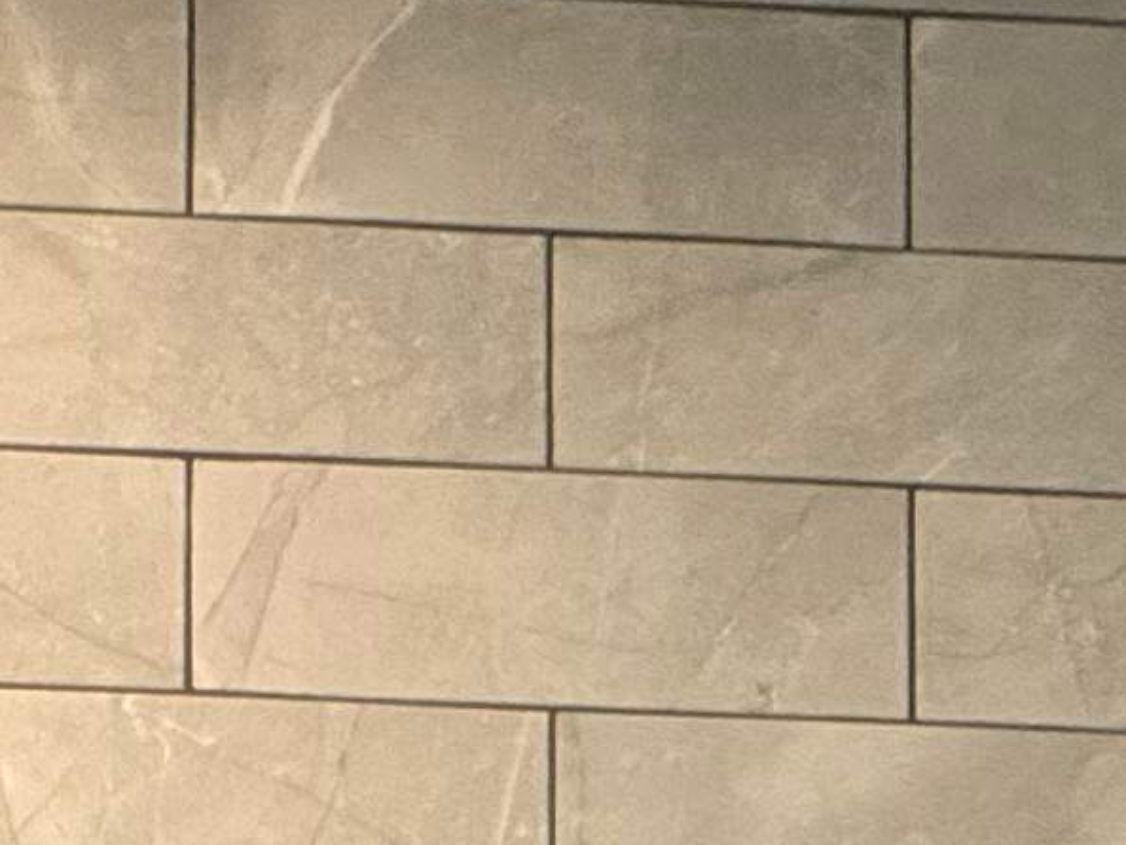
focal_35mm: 95
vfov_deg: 10.3
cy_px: 2671
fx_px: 3091
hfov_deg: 18.2
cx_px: -591
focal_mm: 2.22
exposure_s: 1/60
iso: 200
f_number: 2.2
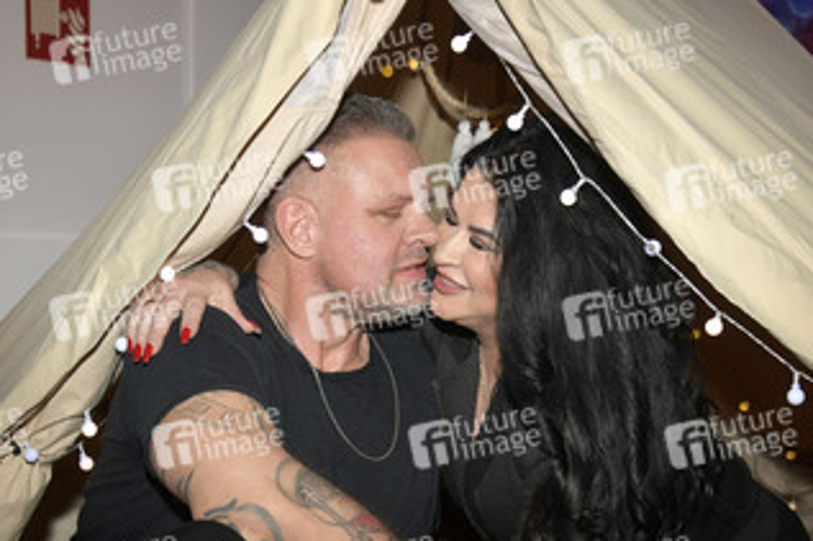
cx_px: 406
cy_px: 374
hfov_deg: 36.9
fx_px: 1219
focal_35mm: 54
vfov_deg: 24.9
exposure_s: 1/250
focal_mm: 38
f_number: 6.3
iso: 640
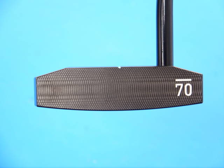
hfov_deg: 23.3
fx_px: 544
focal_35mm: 84
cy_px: 84
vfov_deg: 17.6
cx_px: 112
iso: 800
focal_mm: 42
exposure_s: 1/50
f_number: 5.6
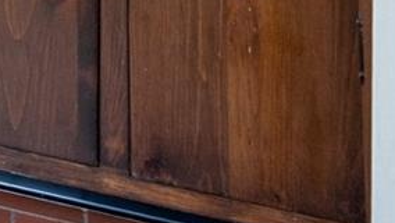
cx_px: -654
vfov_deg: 7.7
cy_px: -599
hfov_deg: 12.3
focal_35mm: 121
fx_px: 1268
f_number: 6.3
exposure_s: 1/10
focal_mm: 16
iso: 320
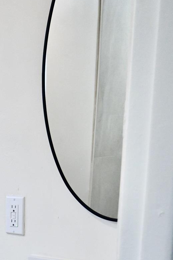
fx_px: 512
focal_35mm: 71
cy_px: 332
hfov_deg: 17.5
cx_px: -75
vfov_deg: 24.9
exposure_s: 1/200
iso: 1000
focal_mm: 16
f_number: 3.5
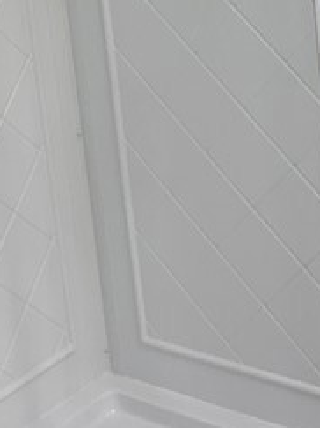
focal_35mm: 101
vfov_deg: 18.8
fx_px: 1246
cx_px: 19
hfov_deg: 14.5
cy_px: -18
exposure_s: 1/174
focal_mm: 6.76
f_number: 1.78
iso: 80
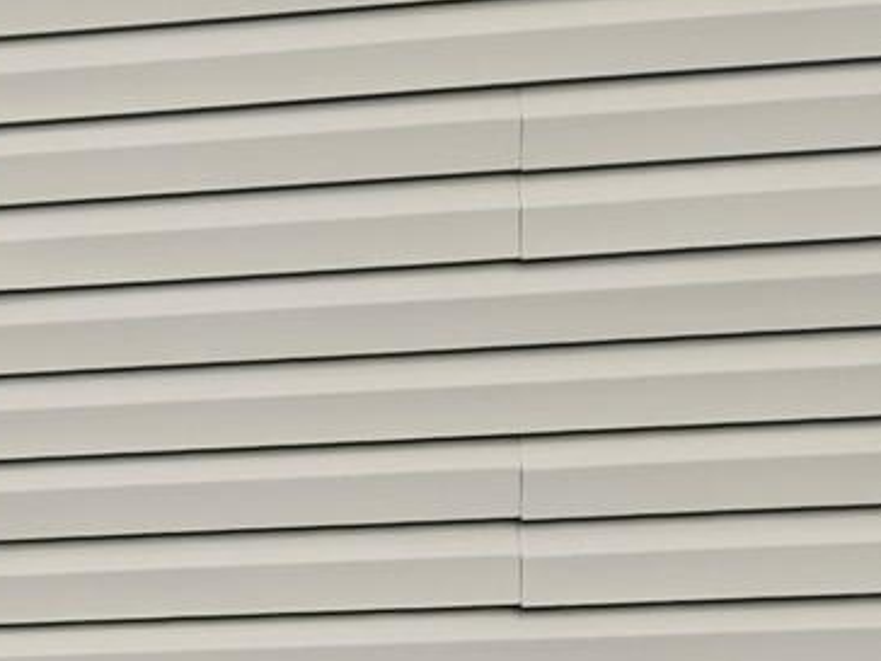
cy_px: 966
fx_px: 2571
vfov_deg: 13.8
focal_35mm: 101
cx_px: -883
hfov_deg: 15.5
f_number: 1.8
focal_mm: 5.4
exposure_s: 1/769
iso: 25
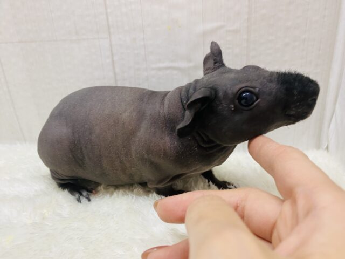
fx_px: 249
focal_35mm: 25
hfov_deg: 69.4
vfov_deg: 54.9
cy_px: 130
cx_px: 172
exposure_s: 1/50
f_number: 1.8
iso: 100
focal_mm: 4.25
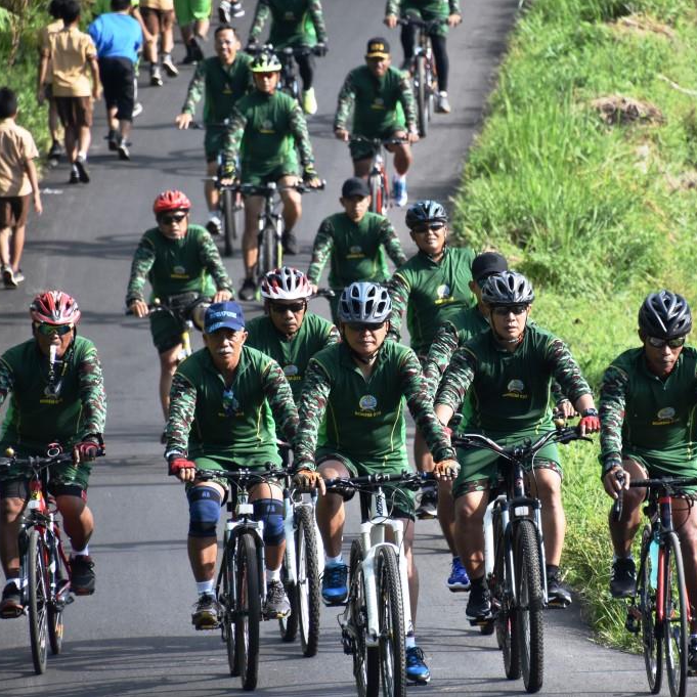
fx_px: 10046
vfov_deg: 4.0
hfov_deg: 4.0
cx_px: 466
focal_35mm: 441
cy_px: 348
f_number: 8
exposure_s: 1/1000
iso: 800
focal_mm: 230
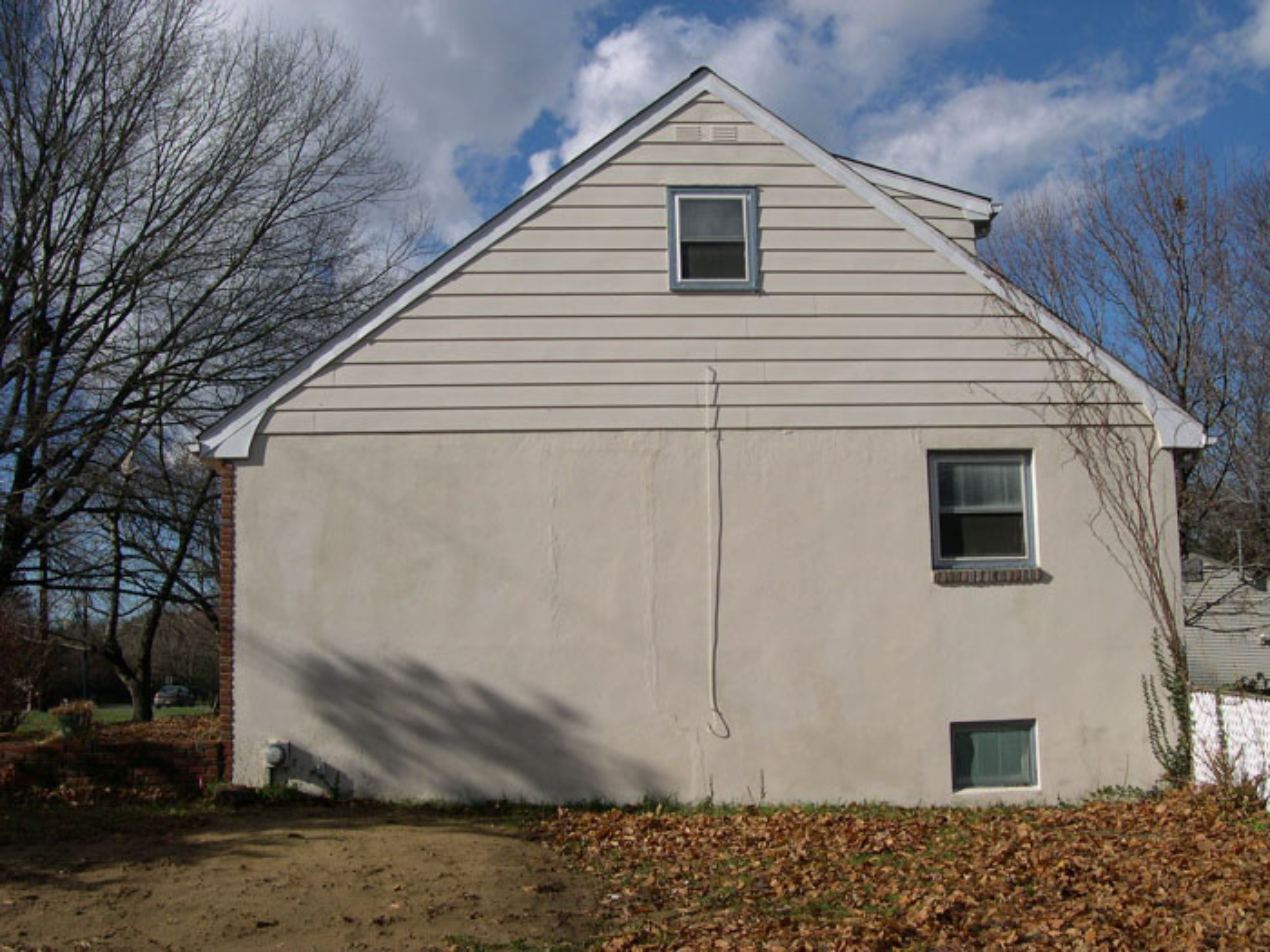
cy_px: 476
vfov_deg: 37.7
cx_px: 635
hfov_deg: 49.0
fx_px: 1394
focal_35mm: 38
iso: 100
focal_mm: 8
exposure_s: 1/313
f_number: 7.6
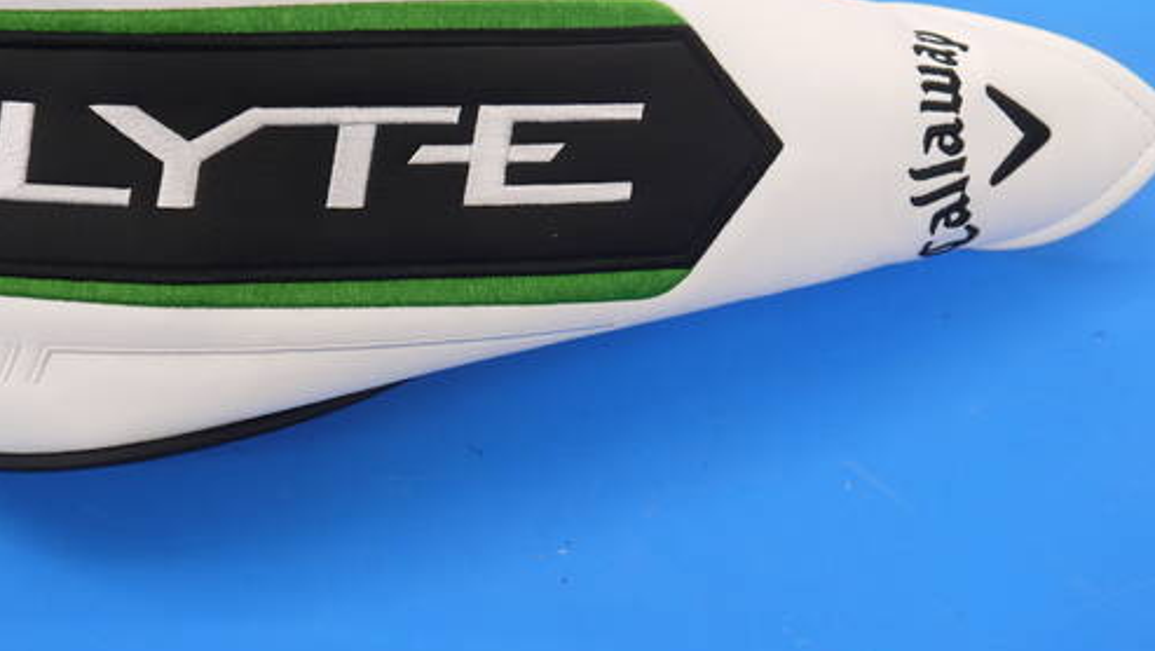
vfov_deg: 18.5
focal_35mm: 65
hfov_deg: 32.2
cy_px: 199
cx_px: 445
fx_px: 1992
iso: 250
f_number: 4.4
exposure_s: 1/60
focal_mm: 23
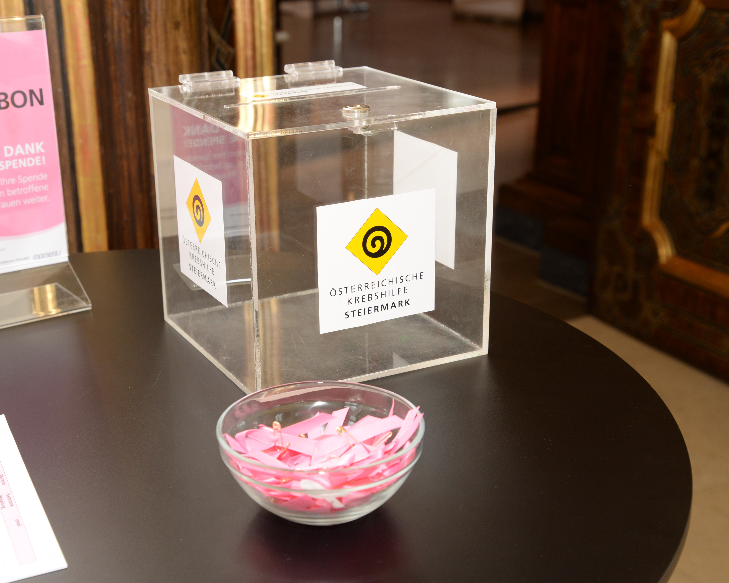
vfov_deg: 25.8
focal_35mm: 59
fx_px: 1273
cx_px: 308
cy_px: 293
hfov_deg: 31.9
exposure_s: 1/60
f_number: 7.1
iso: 800
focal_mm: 52
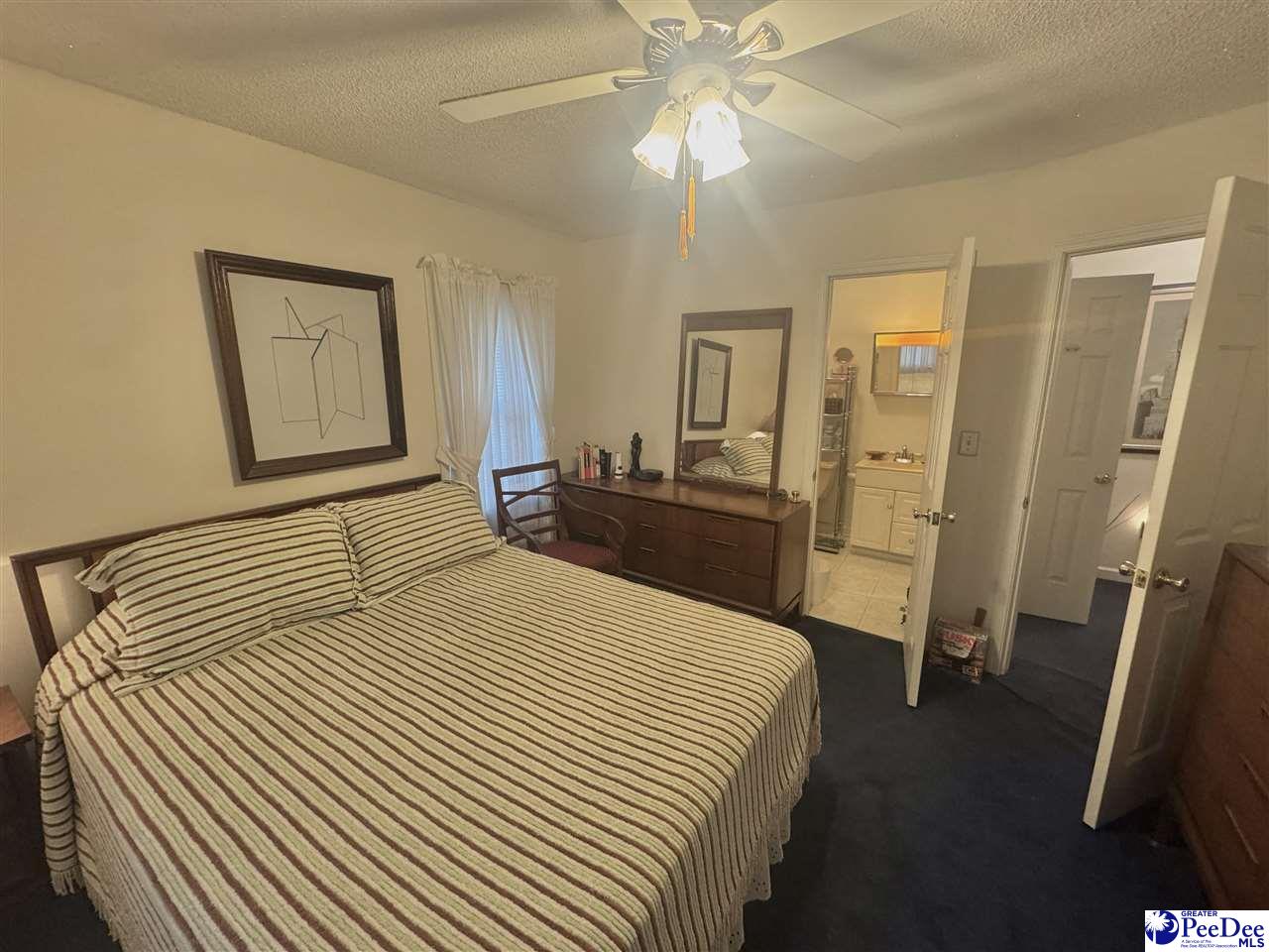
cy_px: 476
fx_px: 513
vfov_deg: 85.7
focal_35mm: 14
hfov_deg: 102.1
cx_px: 634
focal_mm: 2.22
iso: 400
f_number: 2.2
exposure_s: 1/60
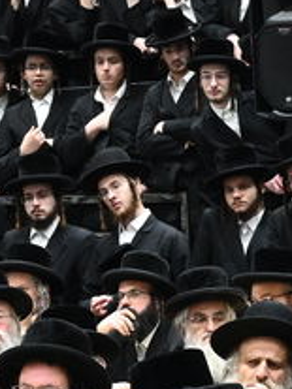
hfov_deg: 4.4
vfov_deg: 6.0
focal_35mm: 332
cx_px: 708
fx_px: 3738
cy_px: 296
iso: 3200
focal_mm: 51
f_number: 5.6
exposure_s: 1/100
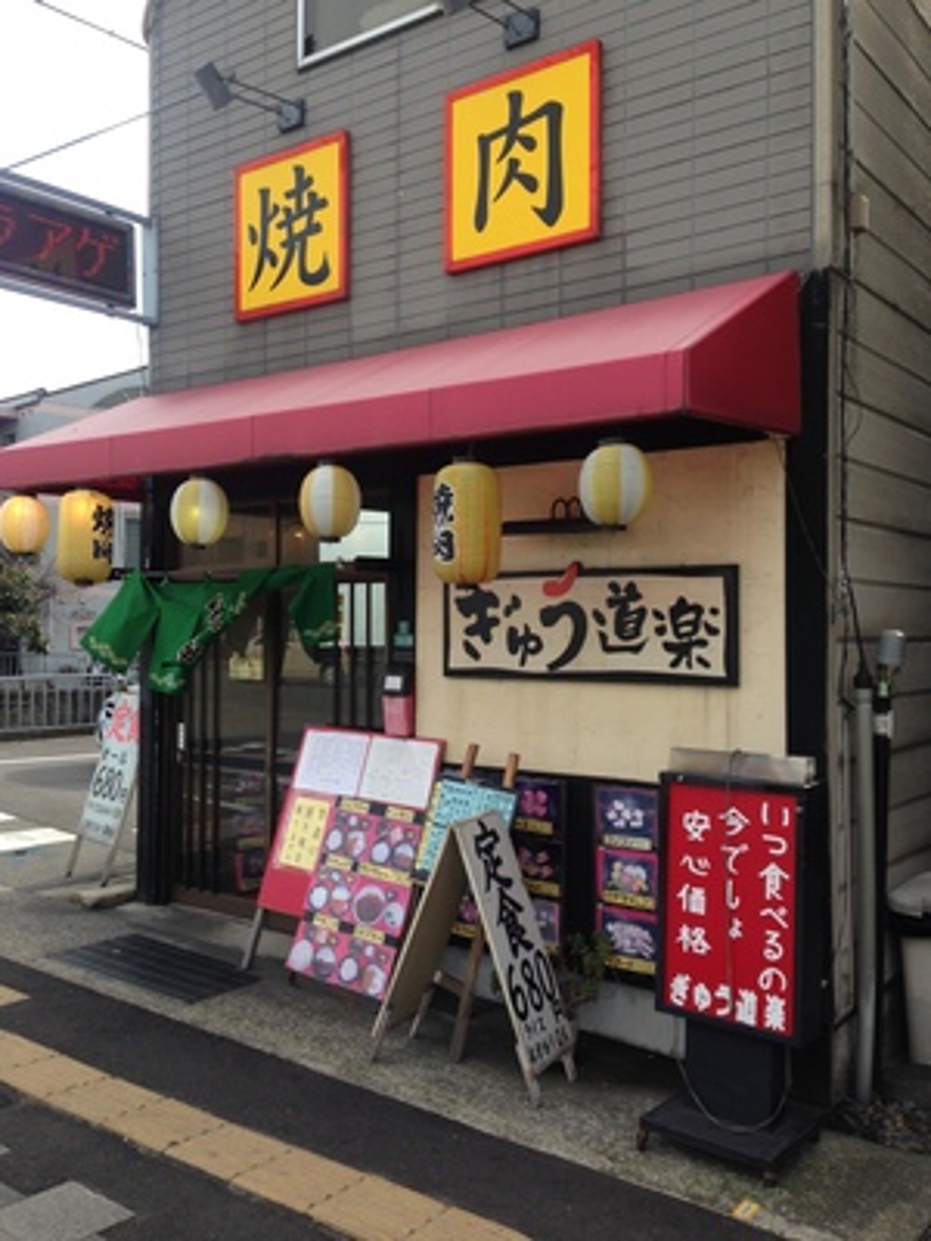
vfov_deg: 55.4
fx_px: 1183
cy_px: 620
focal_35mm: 33
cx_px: 466
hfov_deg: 42.9
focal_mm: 4.12
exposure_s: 1/455
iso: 50
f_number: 2.4
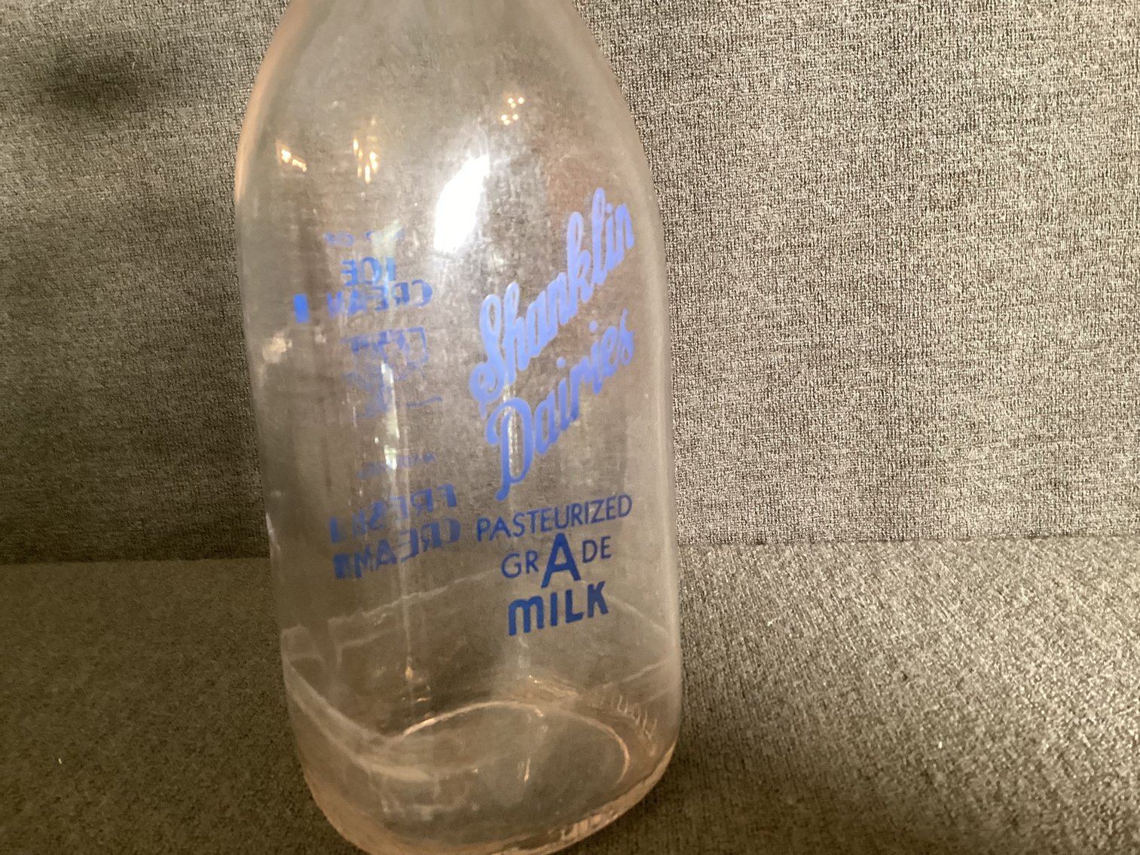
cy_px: 428
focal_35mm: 31
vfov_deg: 45.4
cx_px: 570
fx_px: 1021
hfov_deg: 58.3
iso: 320
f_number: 2.4
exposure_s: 1/60
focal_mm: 3.3
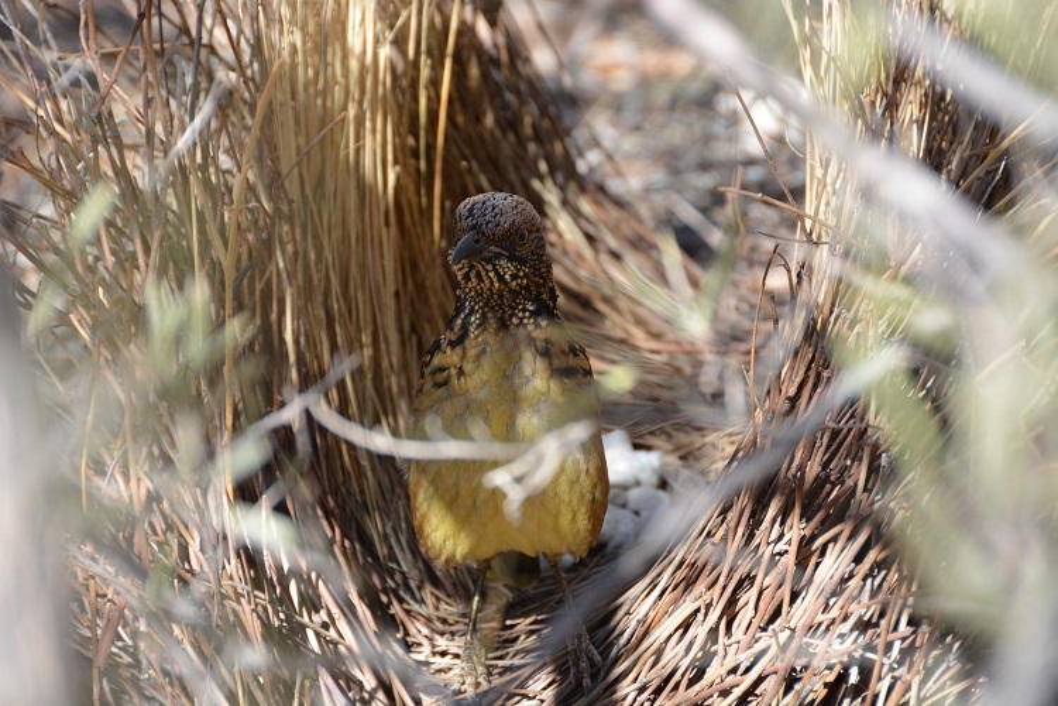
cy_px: 353
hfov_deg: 6.9
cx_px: 529
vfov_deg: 4.6
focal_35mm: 300
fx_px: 8816
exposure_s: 1/640
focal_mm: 200
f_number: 5.6
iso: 800
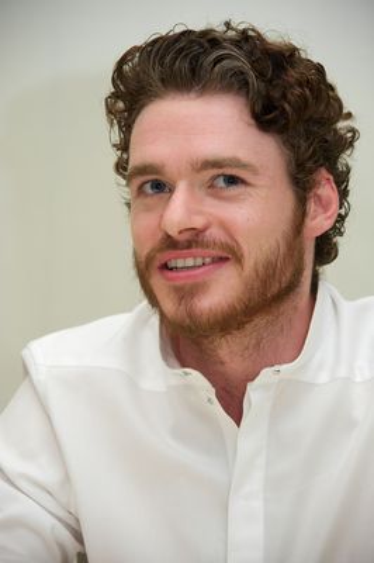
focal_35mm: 170
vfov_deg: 12.1
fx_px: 2654
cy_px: 282
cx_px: 187
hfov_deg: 8.1
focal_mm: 170
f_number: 6.3
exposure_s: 1/60
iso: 640
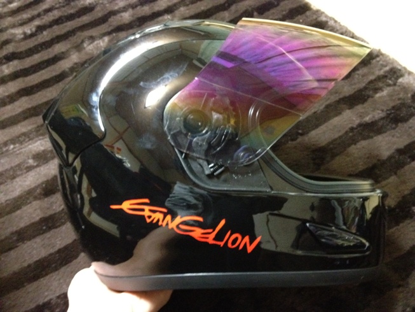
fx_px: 420
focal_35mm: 35
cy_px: 156
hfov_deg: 52.6
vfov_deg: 40.7
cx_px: 208
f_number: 2.4
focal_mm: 4.28
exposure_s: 1/15
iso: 800
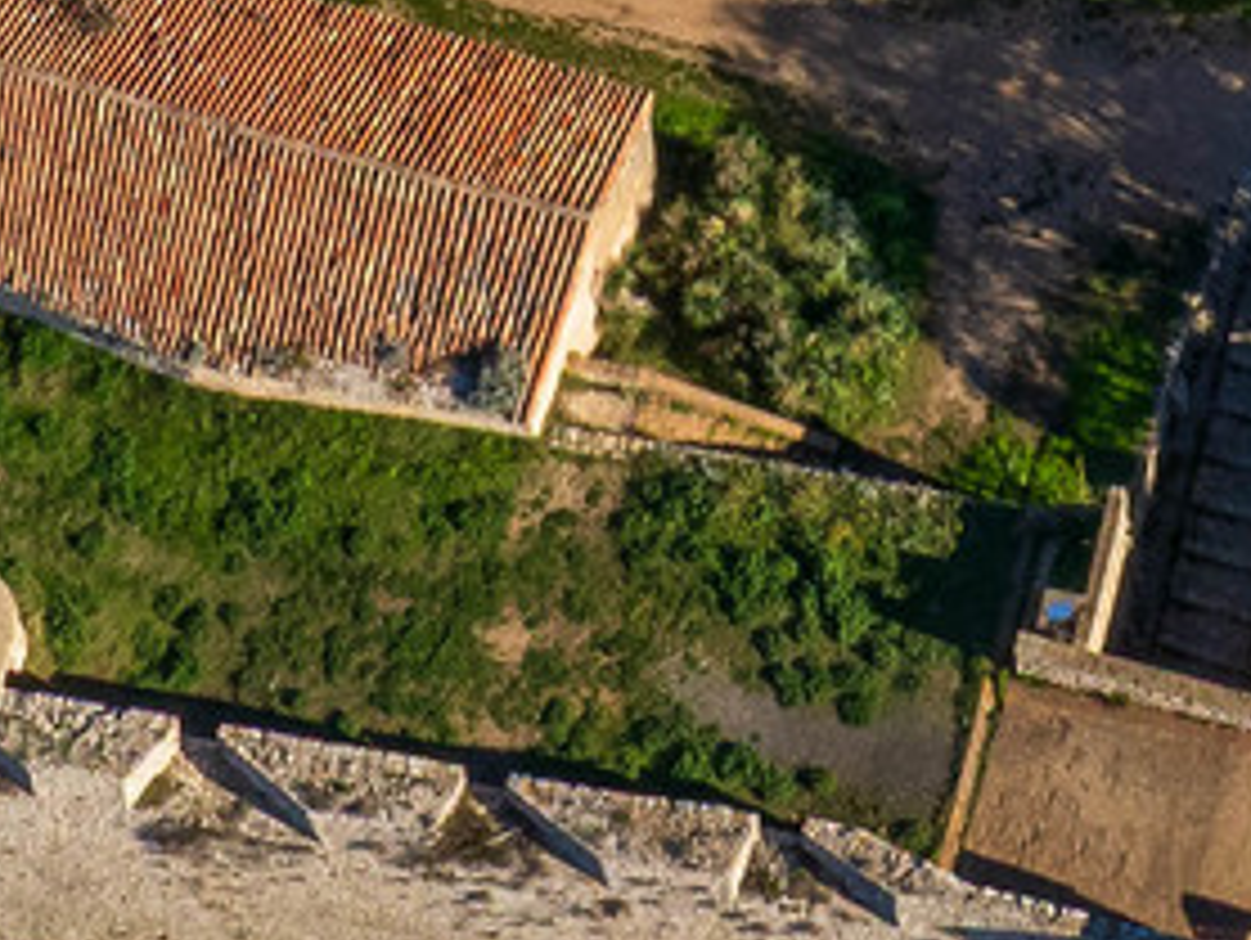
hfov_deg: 14.3
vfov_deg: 9.3
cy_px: -1561
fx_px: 4992
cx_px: 549
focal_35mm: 138
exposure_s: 1/320
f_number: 11
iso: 200
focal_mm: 12.3
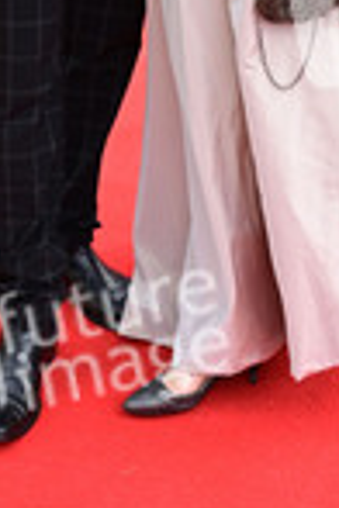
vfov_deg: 20.3
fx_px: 1290
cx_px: 152
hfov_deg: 15.0
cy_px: -166
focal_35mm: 91
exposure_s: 1/200
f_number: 5
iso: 250
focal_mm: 33.5
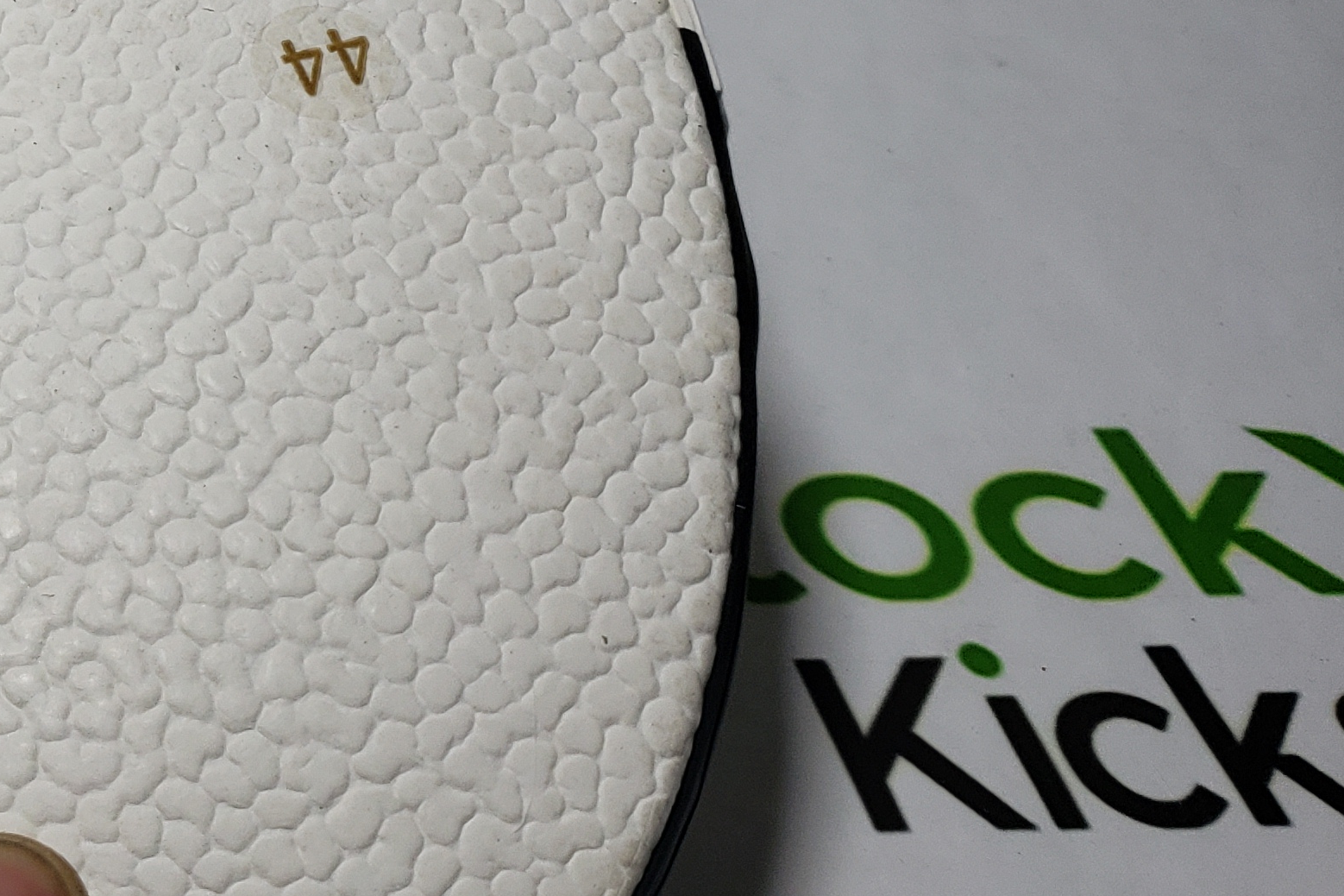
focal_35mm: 70
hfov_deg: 25.2
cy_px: 0
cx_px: -363
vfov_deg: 18.9
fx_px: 2613
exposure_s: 1/827
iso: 50
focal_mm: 4.3
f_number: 1.5
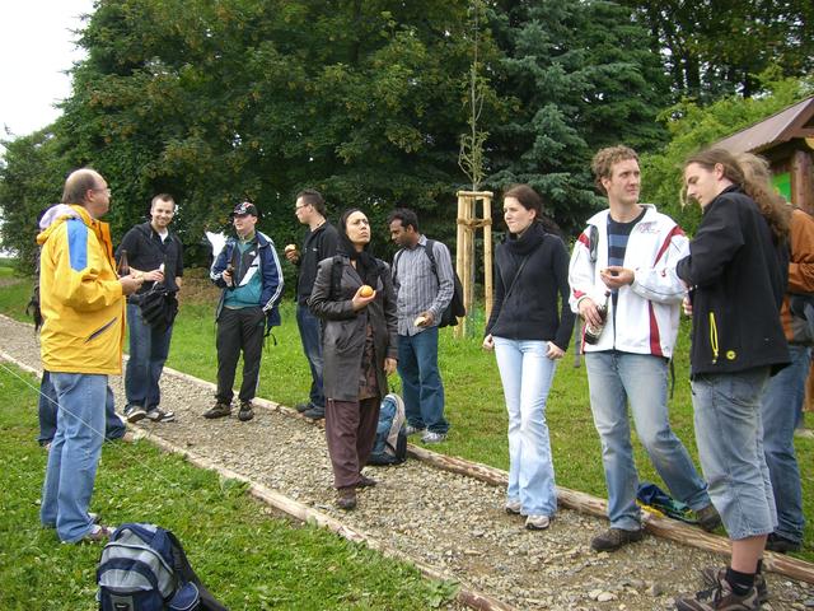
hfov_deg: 49.0
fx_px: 894
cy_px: 306
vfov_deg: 37.7
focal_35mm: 38
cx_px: 407
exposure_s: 1/320
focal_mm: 6.2
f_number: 2.7
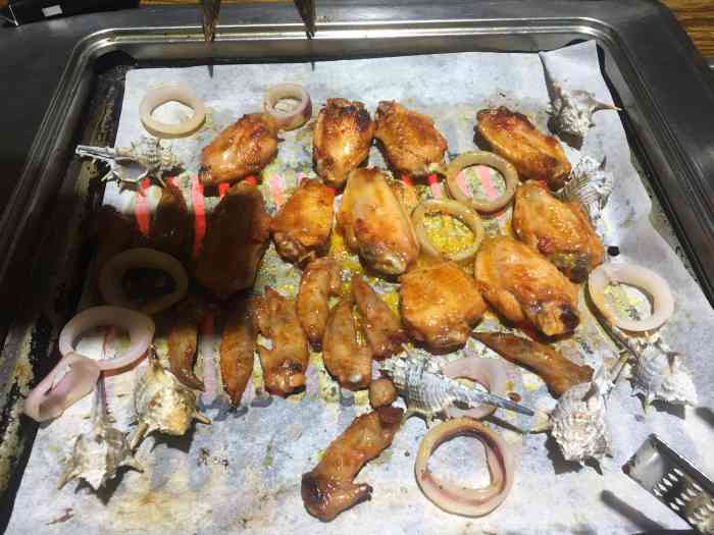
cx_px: 357
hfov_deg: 61.7
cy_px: 268
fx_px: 598
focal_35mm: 29
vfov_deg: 48.2
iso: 50
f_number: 2.2
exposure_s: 1/33
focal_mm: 4.15
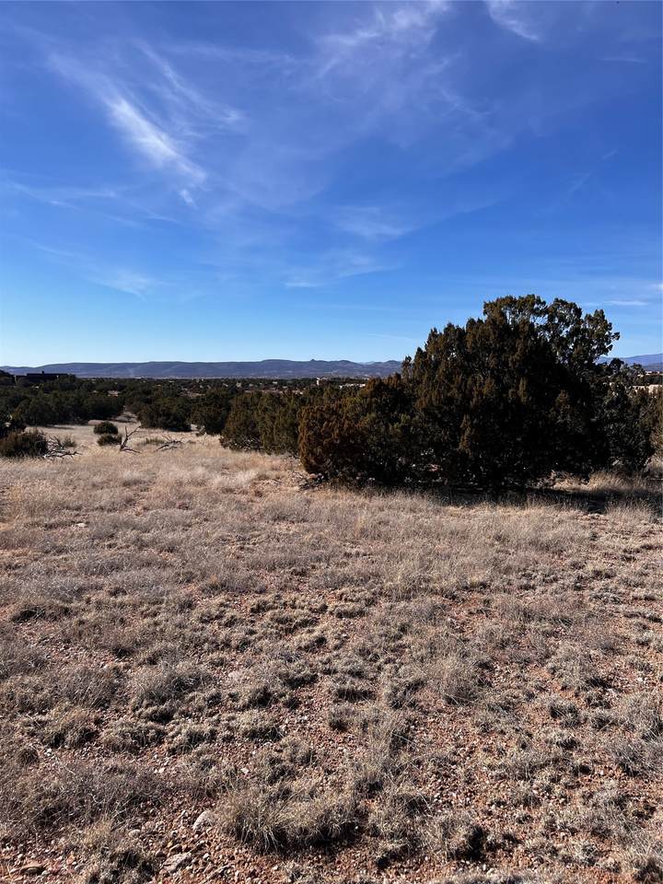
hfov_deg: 53.1
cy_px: 442
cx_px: 332
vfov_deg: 67.3
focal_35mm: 26
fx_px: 664
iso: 50
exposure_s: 1/4831
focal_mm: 5.7
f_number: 1.5
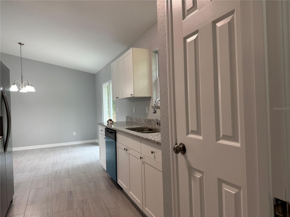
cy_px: 108
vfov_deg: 56.8
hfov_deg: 71.6
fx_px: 201
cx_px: 145
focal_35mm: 24
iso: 160
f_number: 1.78
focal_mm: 6.76
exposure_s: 1/120
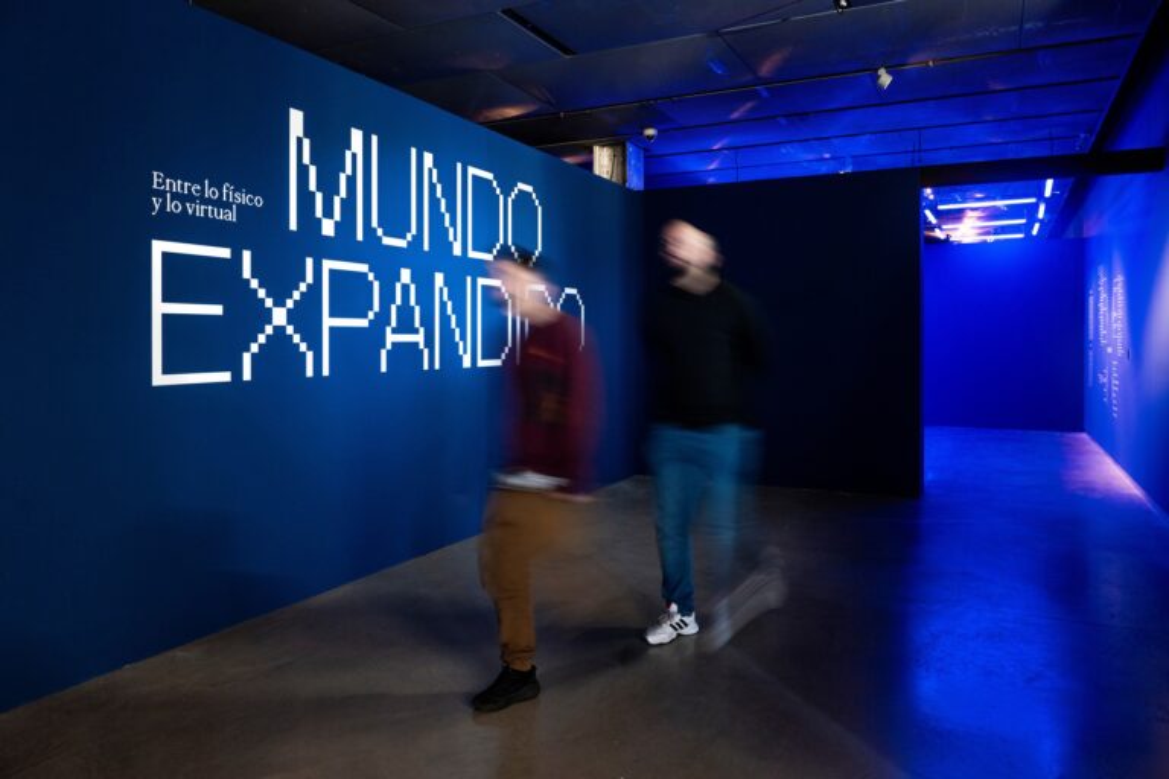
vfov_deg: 53.1
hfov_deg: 73.7
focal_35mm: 24
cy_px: 390
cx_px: 584
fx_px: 779
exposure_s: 1/5
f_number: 6.3
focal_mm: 24
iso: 1000
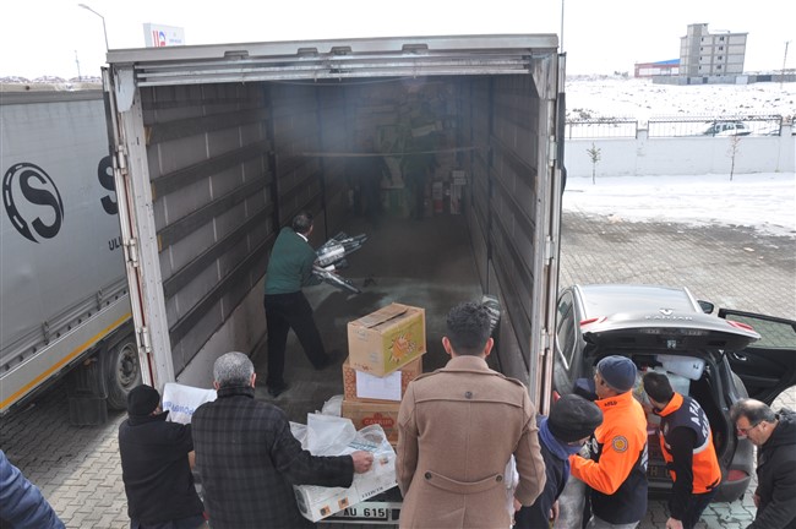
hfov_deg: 67.4
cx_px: 398
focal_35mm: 27
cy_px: 264
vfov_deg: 47.8
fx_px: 596
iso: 250
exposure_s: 1/320
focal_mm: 18
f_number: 9
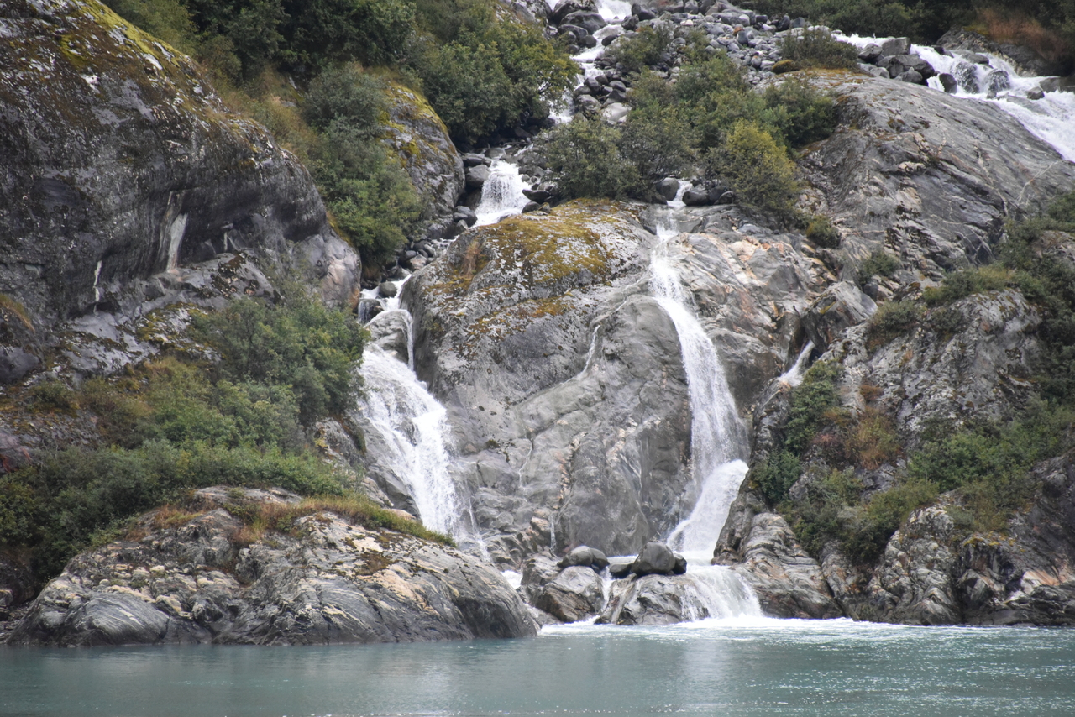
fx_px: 8960
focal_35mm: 300
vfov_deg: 4.6
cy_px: 358
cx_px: 538
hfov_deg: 6.9
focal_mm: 300
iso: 5000
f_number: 5.6
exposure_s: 1/640
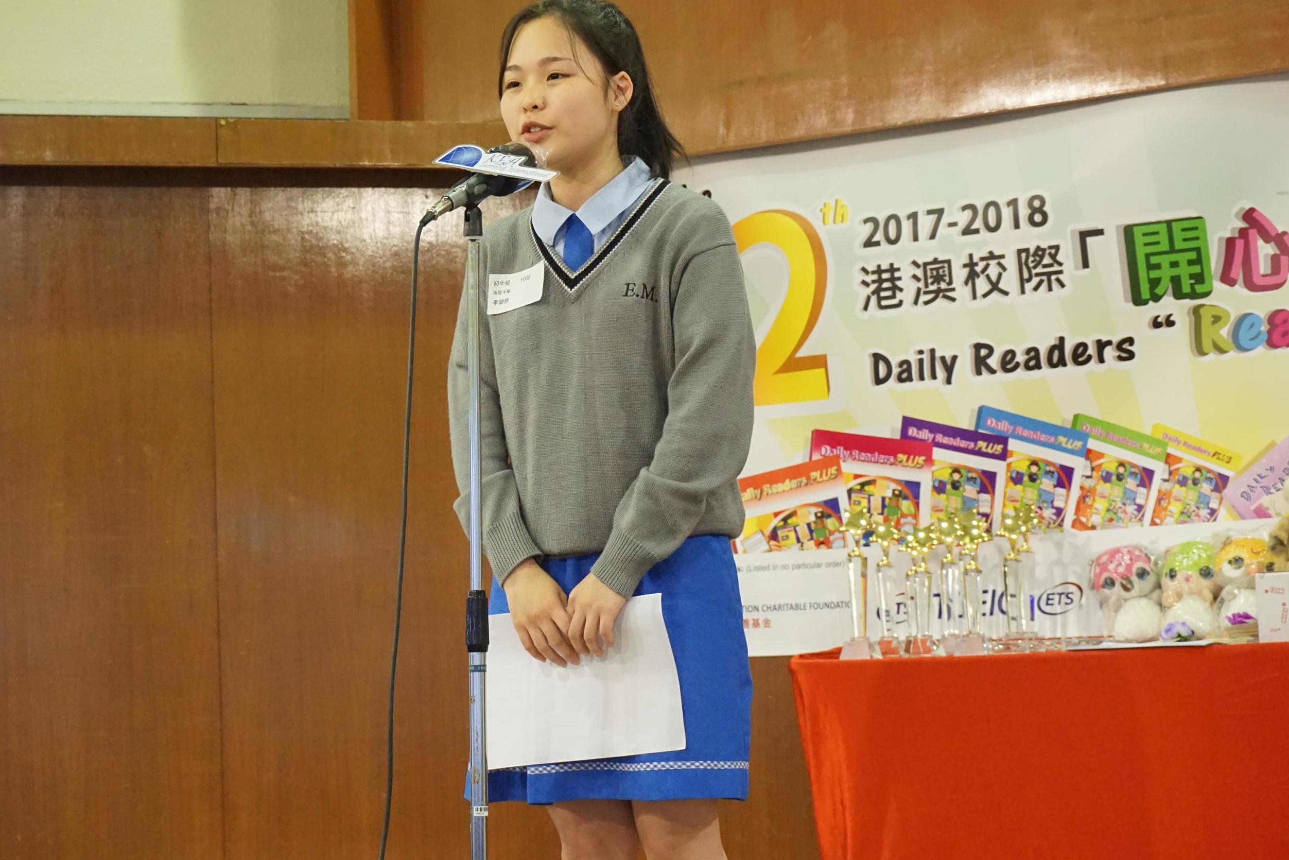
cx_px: 573
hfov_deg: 25.0
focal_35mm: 81
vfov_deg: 16.9
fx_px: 2900
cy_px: 381
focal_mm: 46
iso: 3200
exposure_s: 1/80
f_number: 5.6
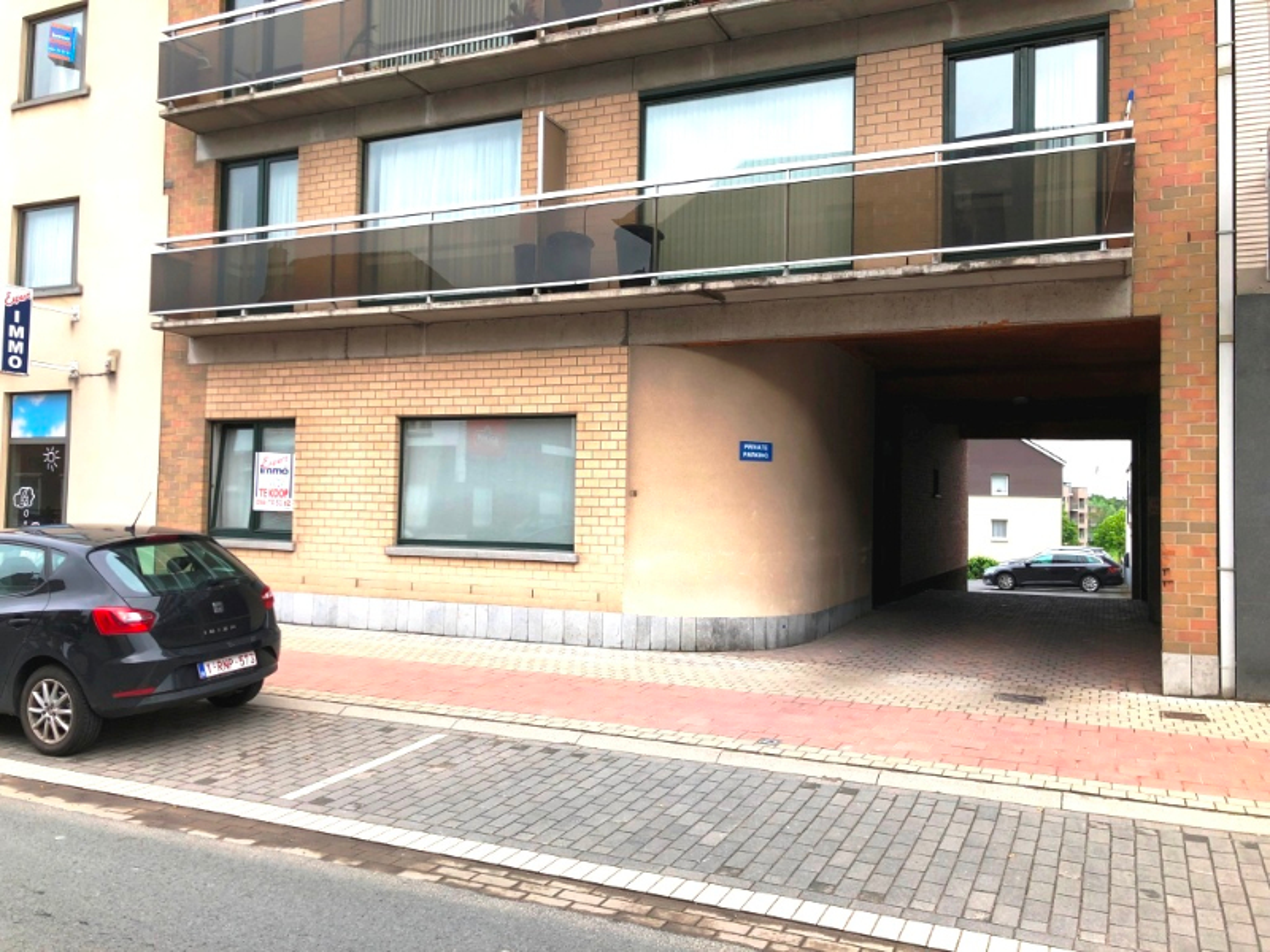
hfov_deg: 63.4
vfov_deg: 49.7
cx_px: 635
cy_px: 476
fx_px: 1027
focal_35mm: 28
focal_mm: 4
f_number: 1.8
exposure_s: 1/141
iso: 20
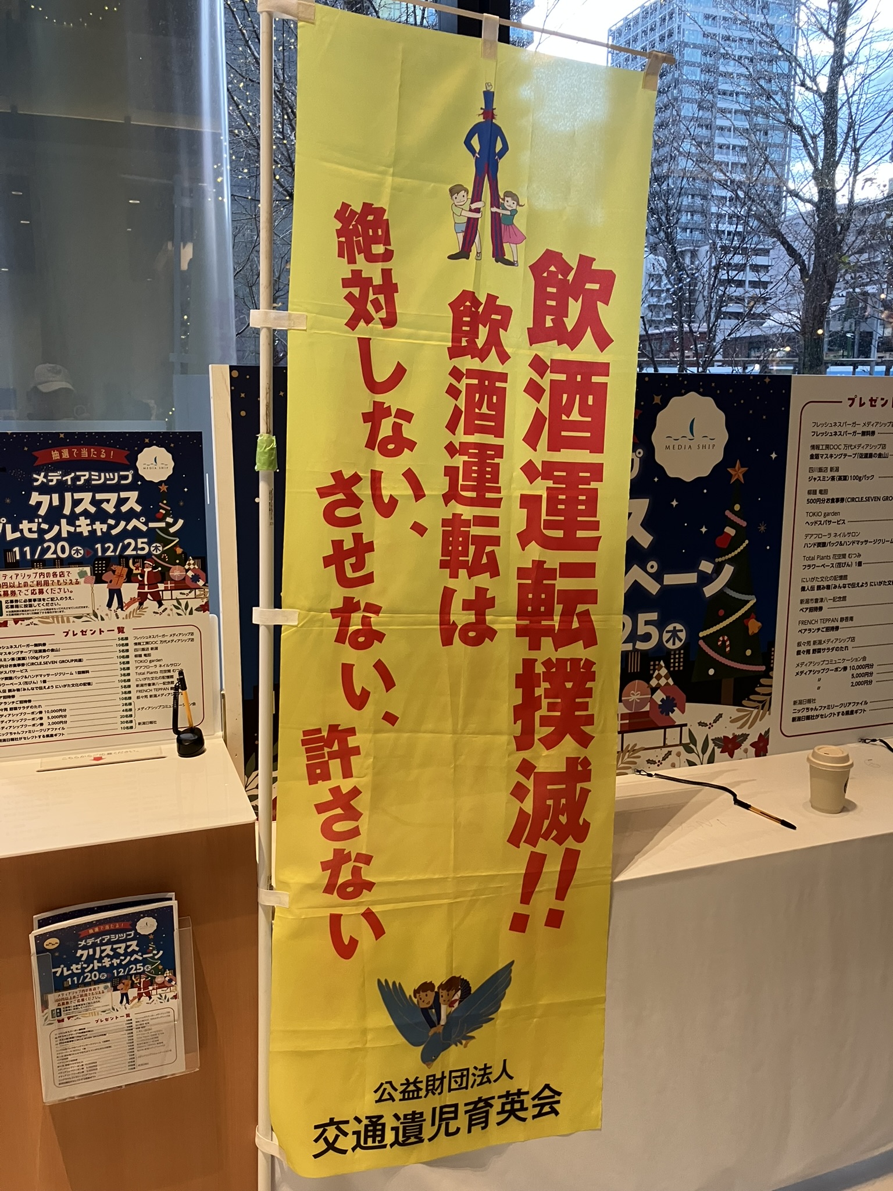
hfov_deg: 49.7
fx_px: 963
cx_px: 446
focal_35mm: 28
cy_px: 596
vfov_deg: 63.4
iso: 100
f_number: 1.8
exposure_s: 1/50
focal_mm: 3.99
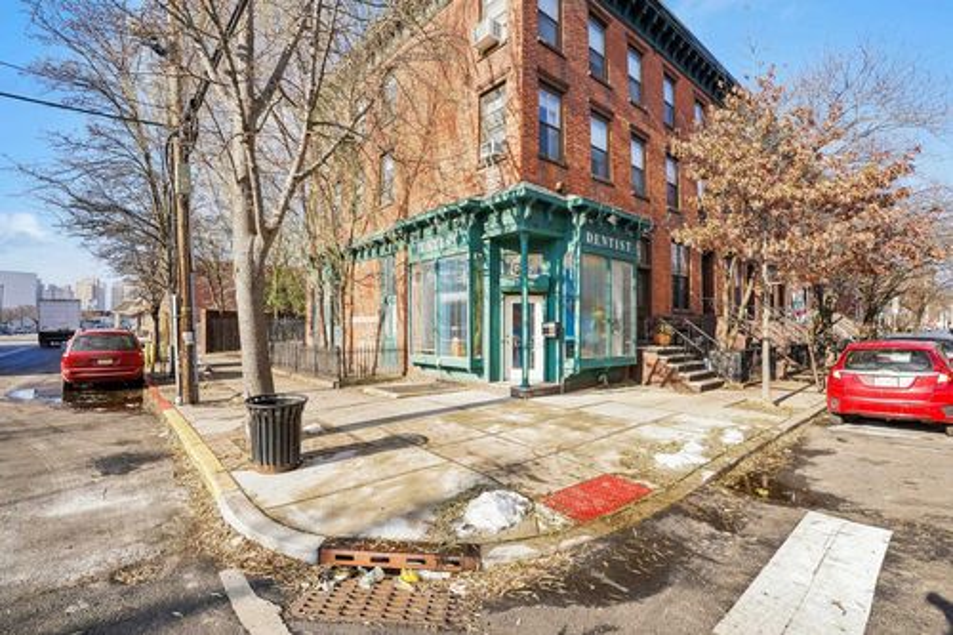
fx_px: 423
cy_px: 318
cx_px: 476
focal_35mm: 16
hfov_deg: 96.8
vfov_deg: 73.7
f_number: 7.1
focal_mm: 16
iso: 160
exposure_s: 1/160
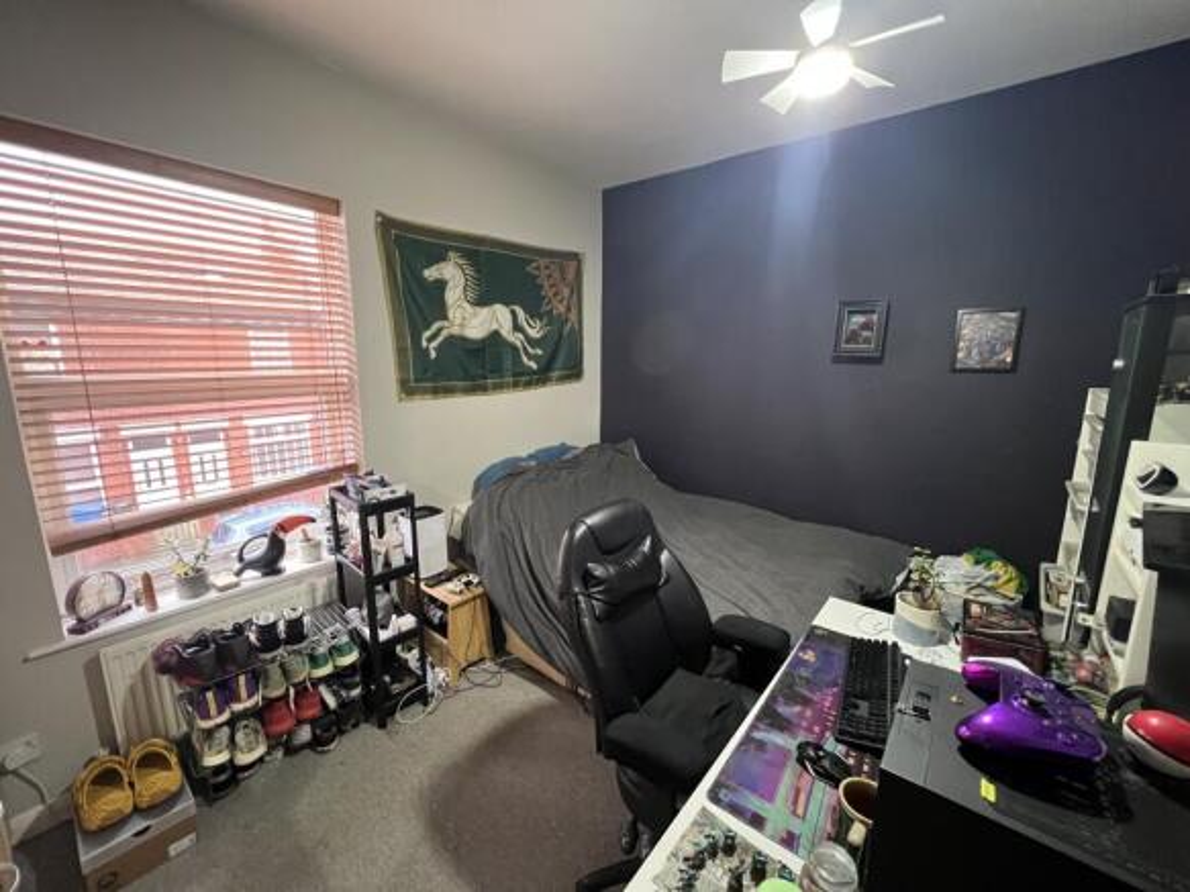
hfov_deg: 106.2
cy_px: 446
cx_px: 595
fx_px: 447
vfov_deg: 89.9
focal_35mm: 13
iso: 1000
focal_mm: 1.57
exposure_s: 1/41
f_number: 1.8
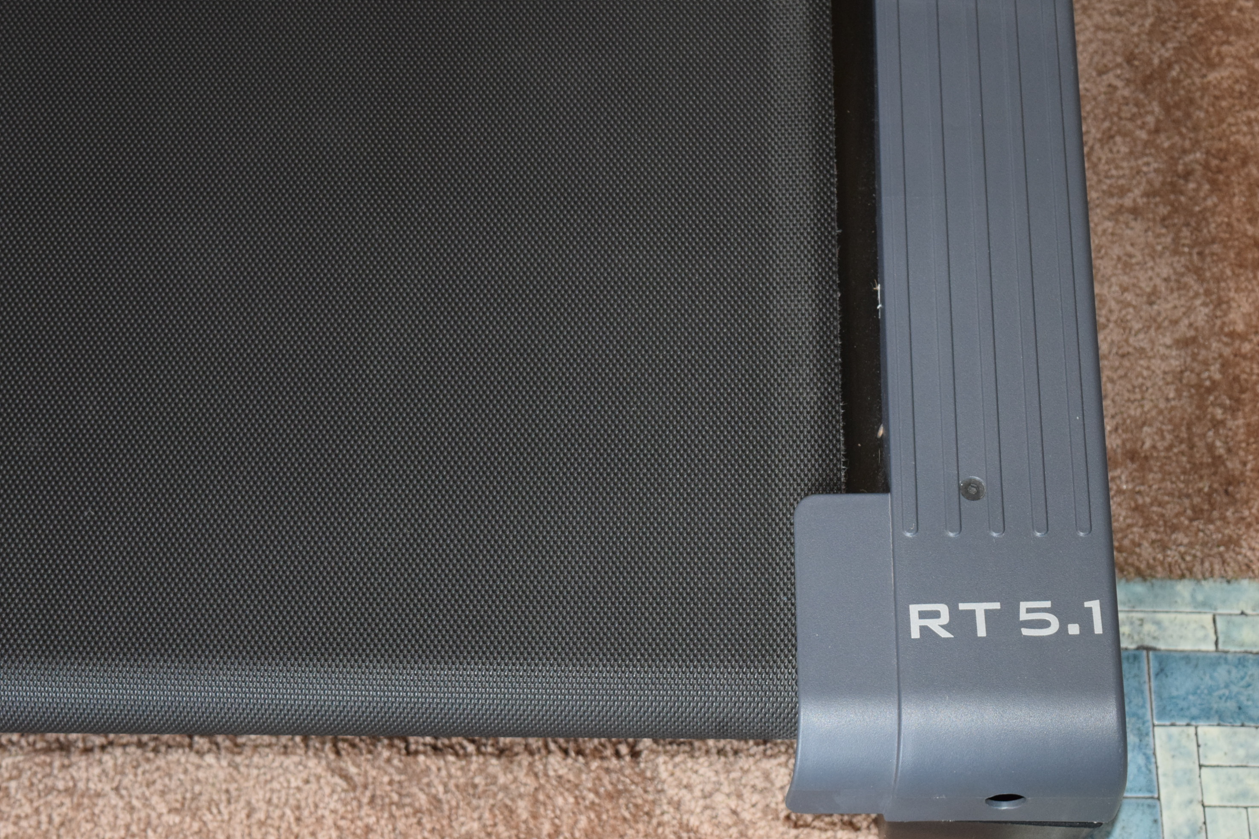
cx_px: 624
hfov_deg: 27.7
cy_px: 416
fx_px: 2553
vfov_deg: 18.7
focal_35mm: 73
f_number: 5.3
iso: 2200
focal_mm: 48
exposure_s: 1/60
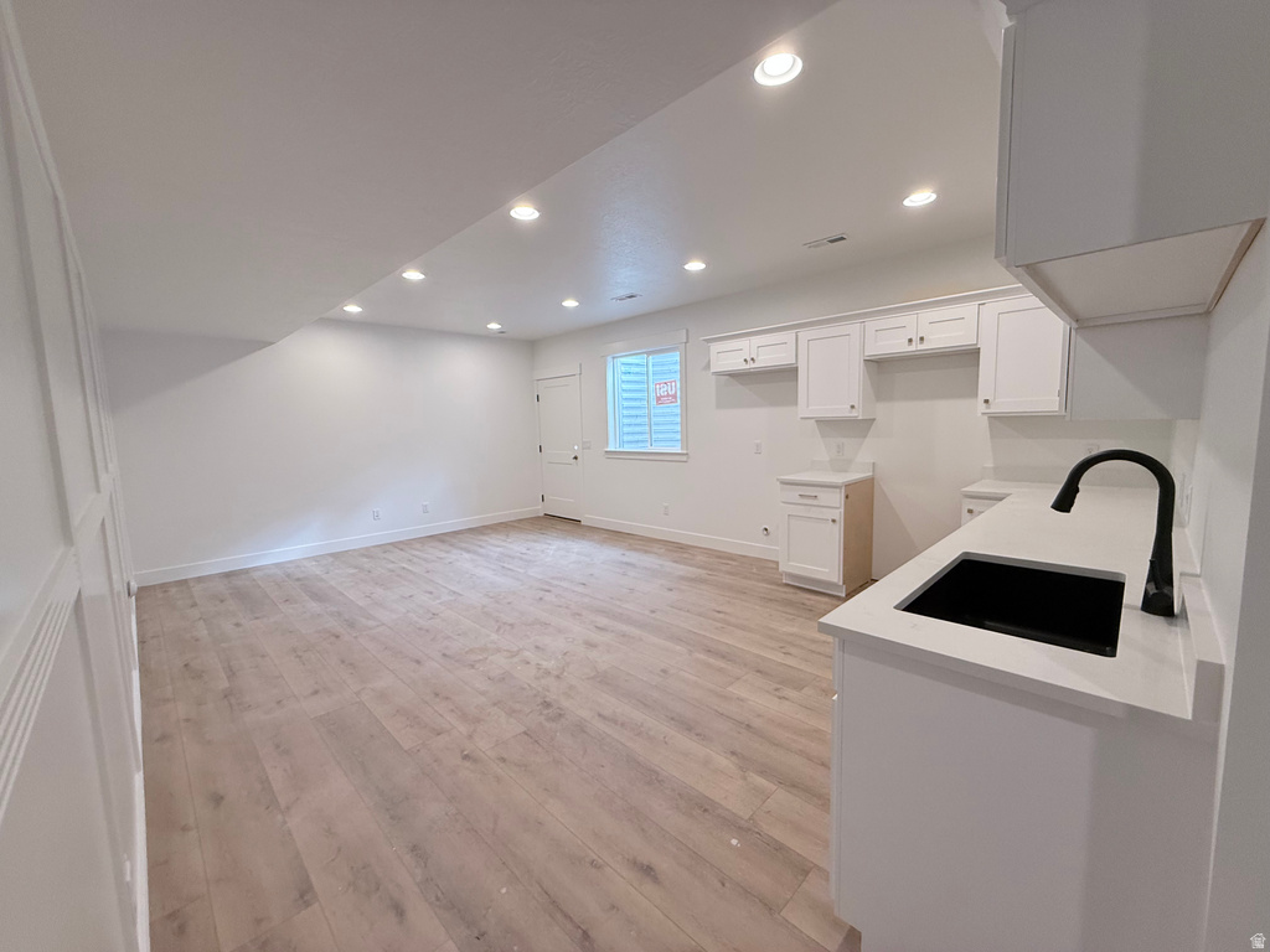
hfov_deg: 102.1
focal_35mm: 14
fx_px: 514
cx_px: 635
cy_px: 476
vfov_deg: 85.7
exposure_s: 1/120
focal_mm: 2.22
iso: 200
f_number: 2.2
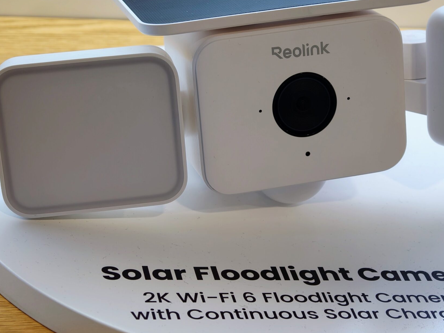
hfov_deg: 18.0
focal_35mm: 109
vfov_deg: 13.6
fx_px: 1398
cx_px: 270
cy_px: 143
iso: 640
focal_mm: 16.53
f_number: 13
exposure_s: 1/50
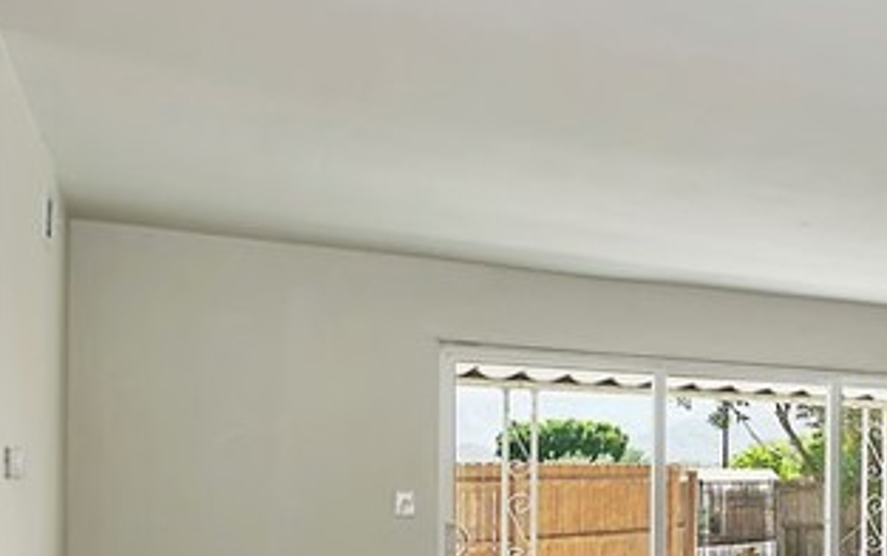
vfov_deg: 25.2
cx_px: 1391
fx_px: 1209
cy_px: 481
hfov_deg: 26.4
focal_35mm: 50
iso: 140
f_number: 8
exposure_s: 1/30
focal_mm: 10
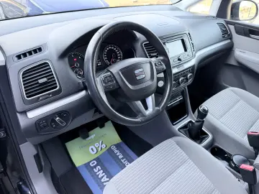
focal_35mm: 24
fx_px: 180
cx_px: 130
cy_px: 97
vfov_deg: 56.8
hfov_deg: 71.6
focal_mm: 6.76
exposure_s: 1/161
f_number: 1.78
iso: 200
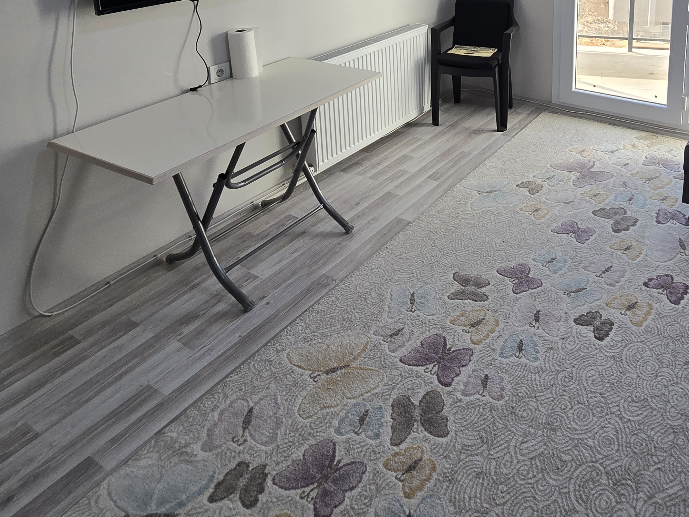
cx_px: 528
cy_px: 9
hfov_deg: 62.9
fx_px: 518
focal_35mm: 26
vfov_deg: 45.4
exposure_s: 1/243
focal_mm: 2.2
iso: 50
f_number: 2.2
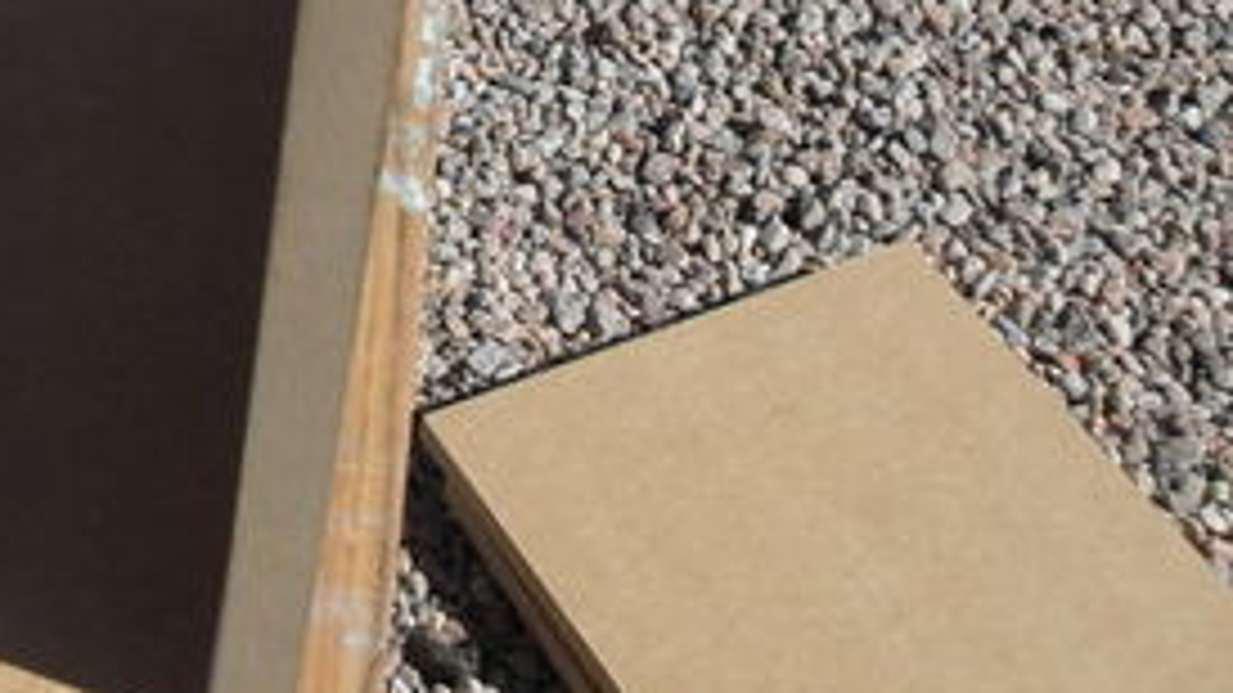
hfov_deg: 22.7
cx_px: -99
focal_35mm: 89
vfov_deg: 13.2
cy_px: -184
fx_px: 2909
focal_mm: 6.2
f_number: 8.9
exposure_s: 1/180
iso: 100
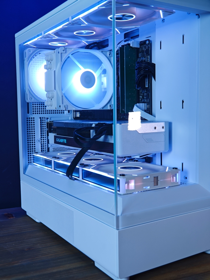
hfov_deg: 58.9
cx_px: 105
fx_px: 186
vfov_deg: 73.9
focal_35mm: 23
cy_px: 140
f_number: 4
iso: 50
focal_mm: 8.72
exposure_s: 1/8
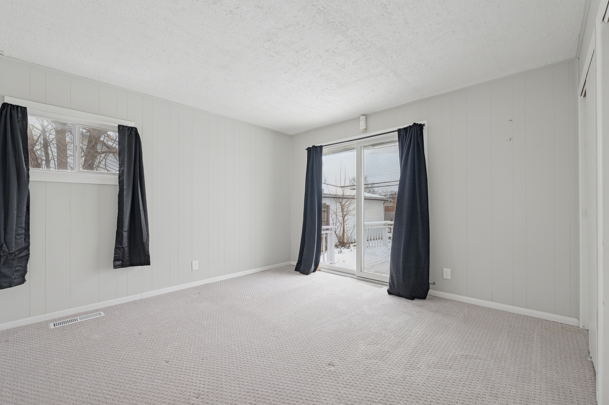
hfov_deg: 100.4
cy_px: 202
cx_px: 304
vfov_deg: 77.3
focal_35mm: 15
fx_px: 254
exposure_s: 1/200
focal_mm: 15
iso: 800
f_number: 4
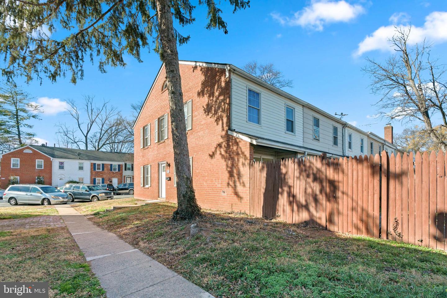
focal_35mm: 16
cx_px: 224
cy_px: 149
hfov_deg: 96.7
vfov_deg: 73.7
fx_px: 199
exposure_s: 1/125
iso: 400
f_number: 8
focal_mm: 16
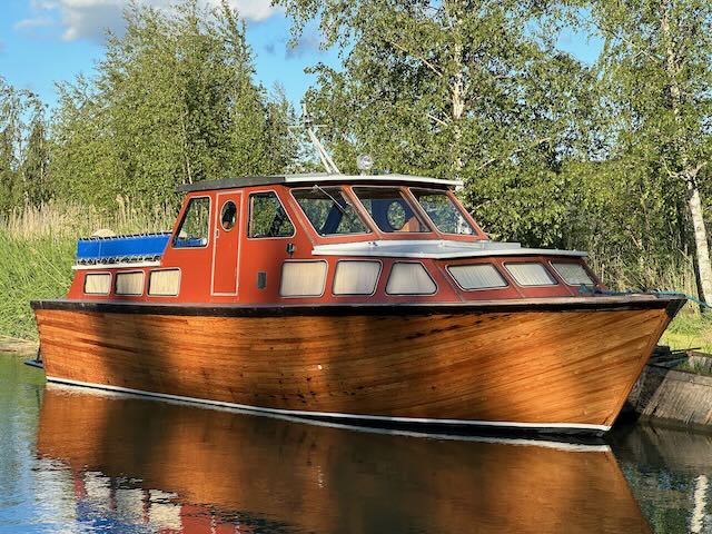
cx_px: 356
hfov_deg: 25.3
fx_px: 1584
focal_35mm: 77
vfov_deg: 19.1
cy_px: 267
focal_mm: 9
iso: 32
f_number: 2.8
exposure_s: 1/296
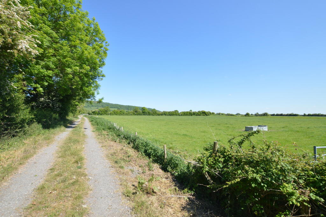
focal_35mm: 15
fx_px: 136
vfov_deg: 77.2
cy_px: 108
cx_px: 163
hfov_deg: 100.4
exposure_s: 1/200
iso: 200
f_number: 8
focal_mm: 10
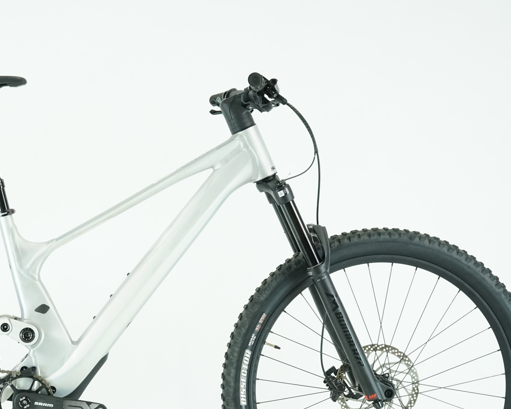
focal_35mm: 96
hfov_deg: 19.8
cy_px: 271
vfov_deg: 16.0
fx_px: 1452
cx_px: 109
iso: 2500
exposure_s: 1/200
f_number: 5.6
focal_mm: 60
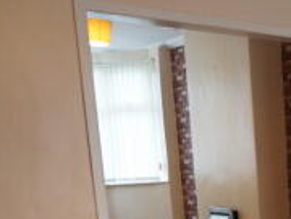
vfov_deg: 22.9
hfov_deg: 26.8
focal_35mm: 61
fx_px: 513
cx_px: 378
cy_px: 226
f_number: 2.2
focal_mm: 16
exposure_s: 1/160
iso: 1600
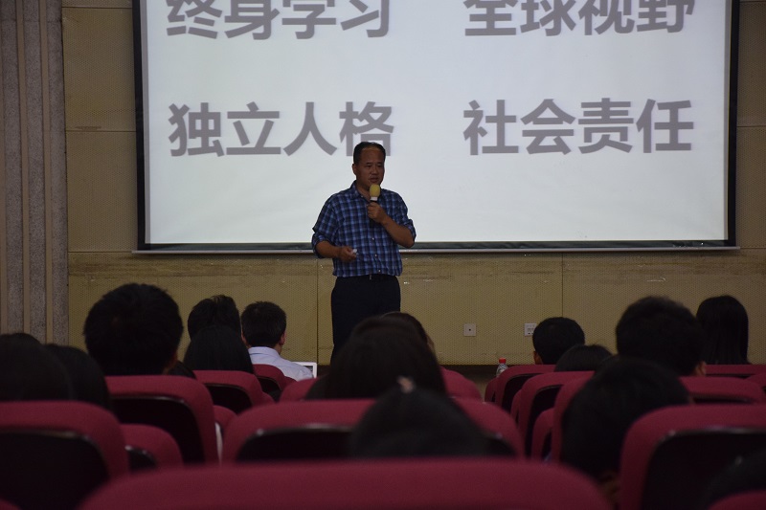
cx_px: 383
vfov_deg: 10.7
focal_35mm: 128
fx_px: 2712
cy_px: 255
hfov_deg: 16.1
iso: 2000
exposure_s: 1/125
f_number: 5.3
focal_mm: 85
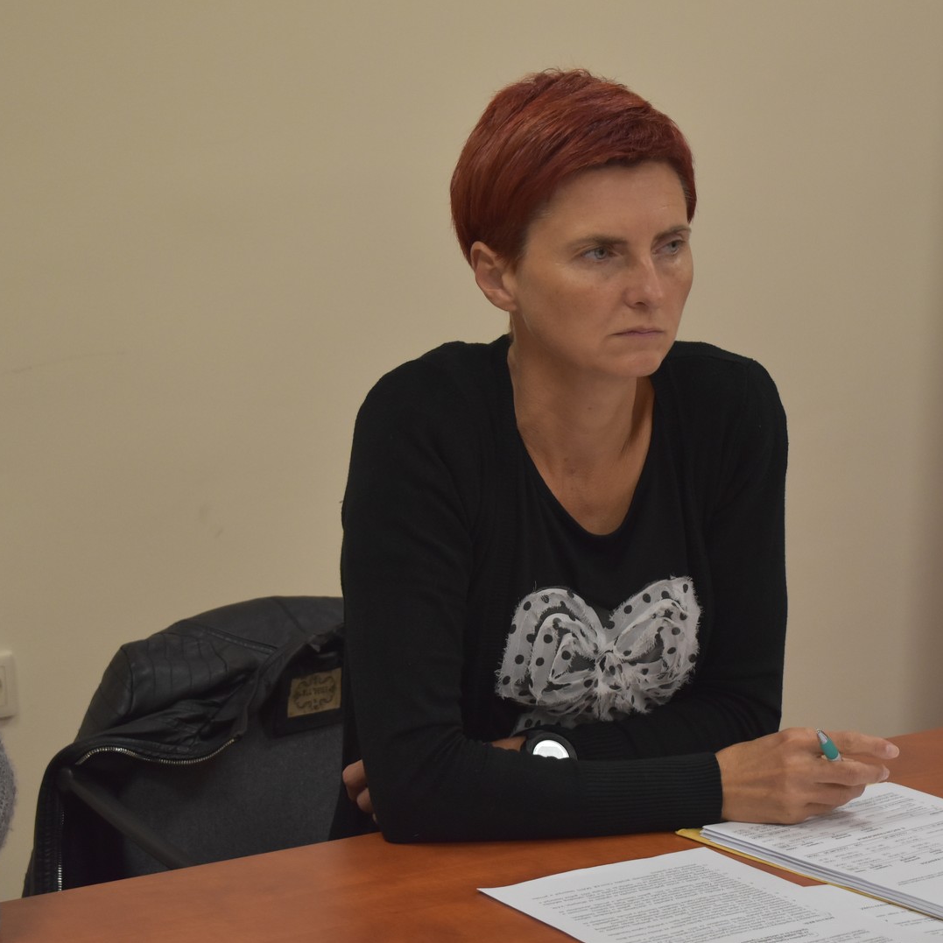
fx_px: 2835
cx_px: 560
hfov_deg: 18.9
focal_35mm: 92
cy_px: 471
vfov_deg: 18.9
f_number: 5.3
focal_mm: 48
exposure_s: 1/125
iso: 1250
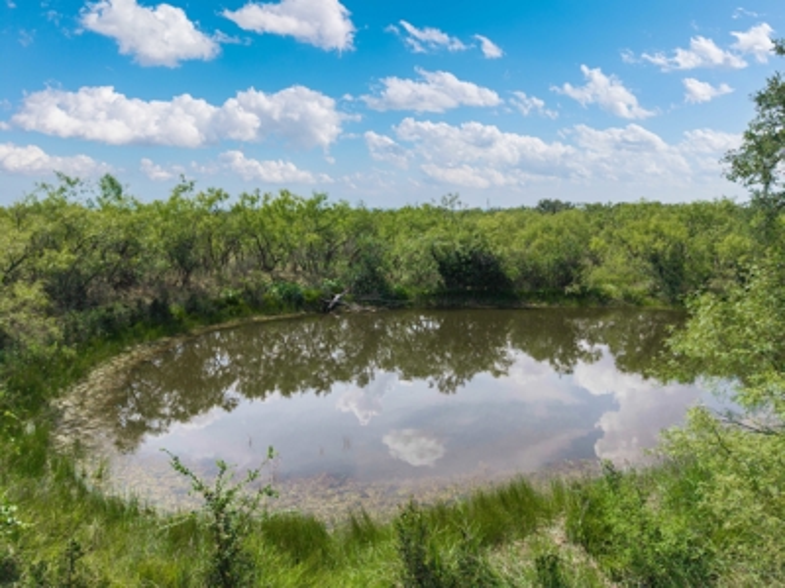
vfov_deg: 56.8
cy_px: 294
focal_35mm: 24
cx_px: 392
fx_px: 544
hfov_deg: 71.6
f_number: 1.8
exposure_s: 1/6400
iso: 240
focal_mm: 8.67
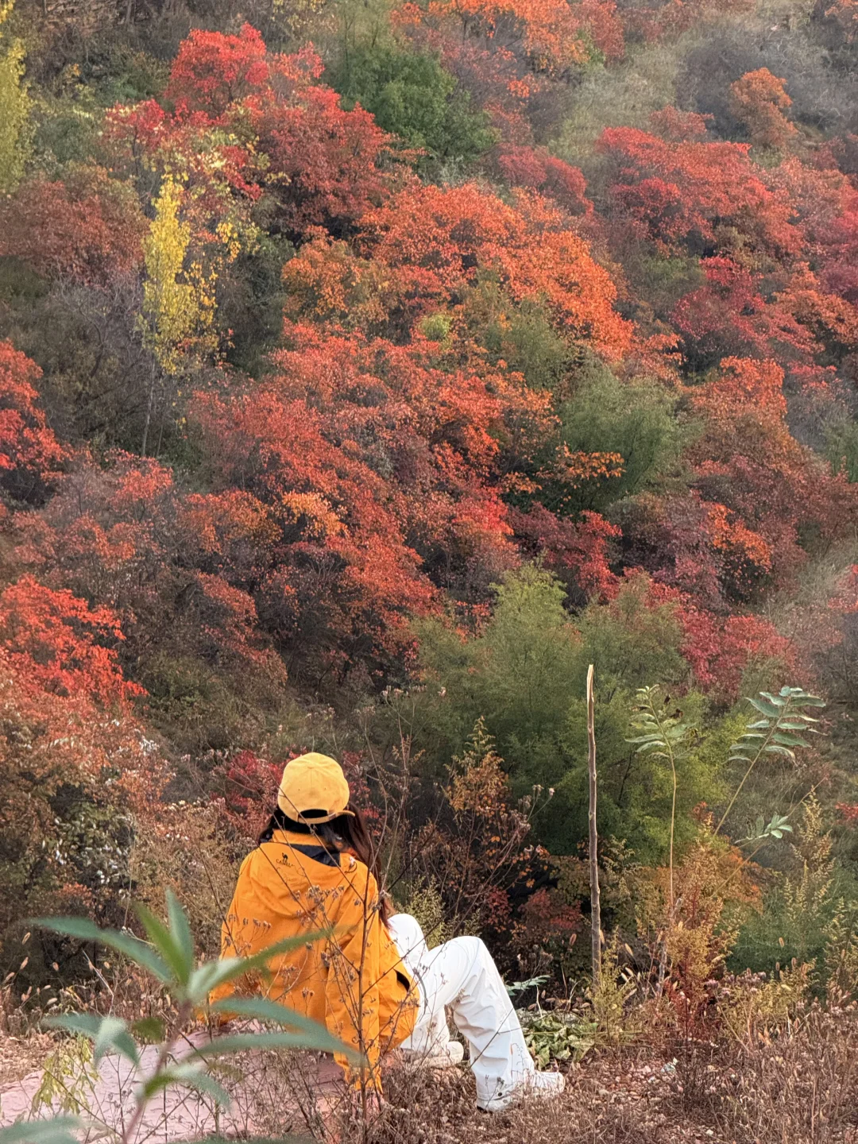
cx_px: 429
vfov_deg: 16.4
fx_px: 3966
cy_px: 572
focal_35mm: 120
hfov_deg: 12.3
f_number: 2.8
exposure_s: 1/60
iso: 400
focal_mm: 15.66
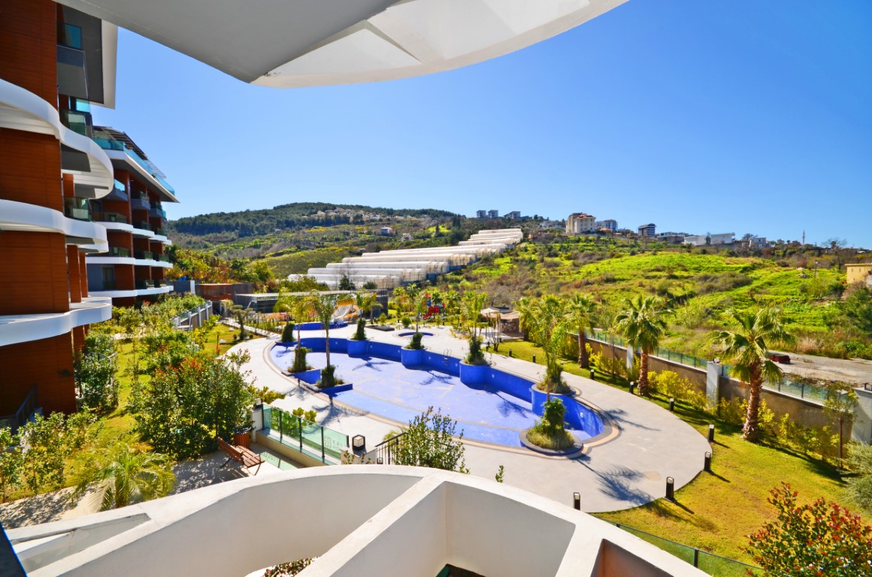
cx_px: 436
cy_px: 288
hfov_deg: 100.5
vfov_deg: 77.1
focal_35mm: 15
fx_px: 363
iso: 100
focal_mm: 10
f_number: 9
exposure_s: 1/250
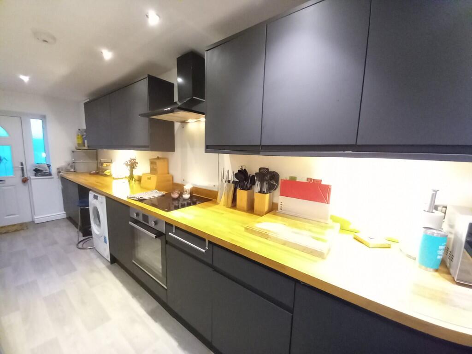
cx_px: 236
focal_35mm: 13
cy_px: 177
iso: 500
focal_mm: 1.13
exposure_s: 1/14.3
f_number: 2.2
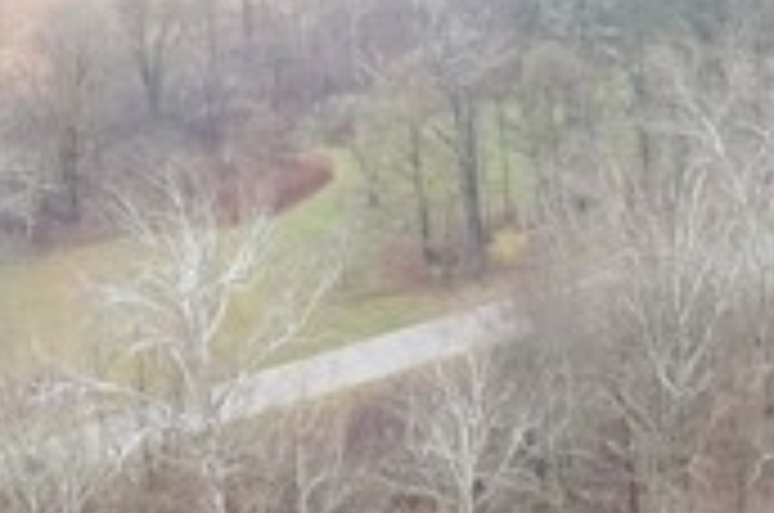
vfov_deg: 9.1
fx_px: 2983
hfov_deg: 14.7
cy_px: 1100
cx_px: 567
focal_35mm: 139
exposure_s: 1/60
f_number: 2.8
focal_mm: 8.38
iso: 100
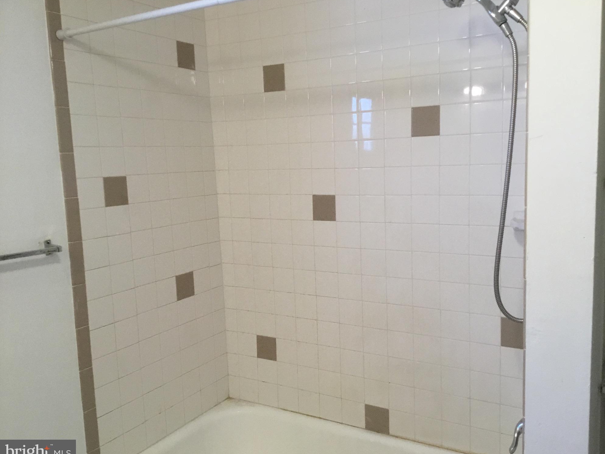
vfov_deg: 44.2
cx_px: 312
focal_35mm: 32
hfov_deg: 56.8
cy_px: 230
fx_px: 559
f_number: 2.4
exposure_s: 1/30
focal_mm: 3.3
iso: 40
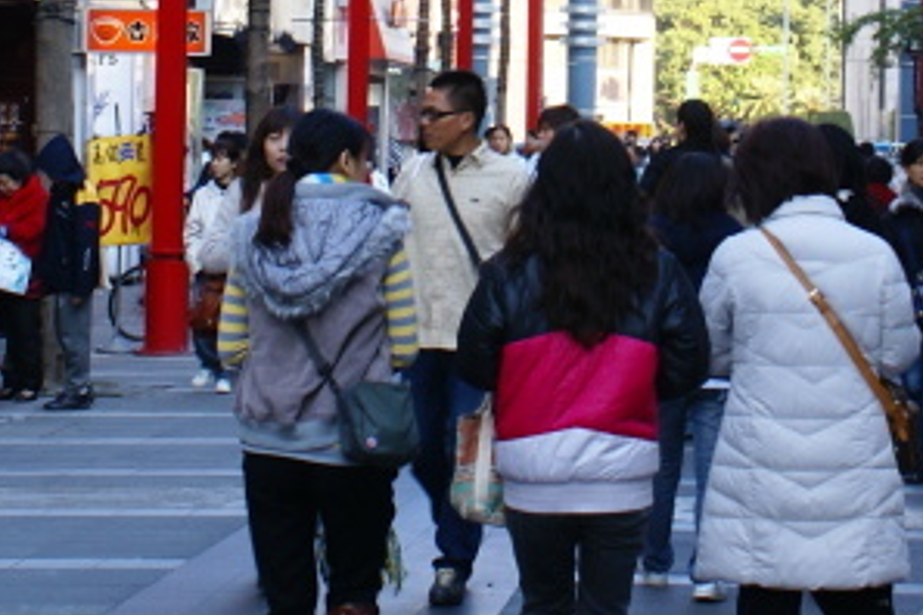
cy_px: -45
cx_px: 578
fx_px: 3717
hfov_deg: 14.1
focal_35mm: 145
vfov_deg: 9.4
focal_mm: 28
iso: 100
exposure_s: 1/60
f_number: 5.6
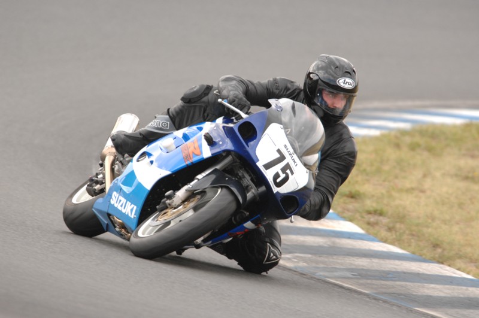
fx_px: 11958
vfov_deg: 1.5
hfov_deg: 2.3
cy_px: 159
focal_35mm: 900
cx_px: 240
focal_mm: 600
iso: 640
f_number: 7.1
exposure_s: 1/500
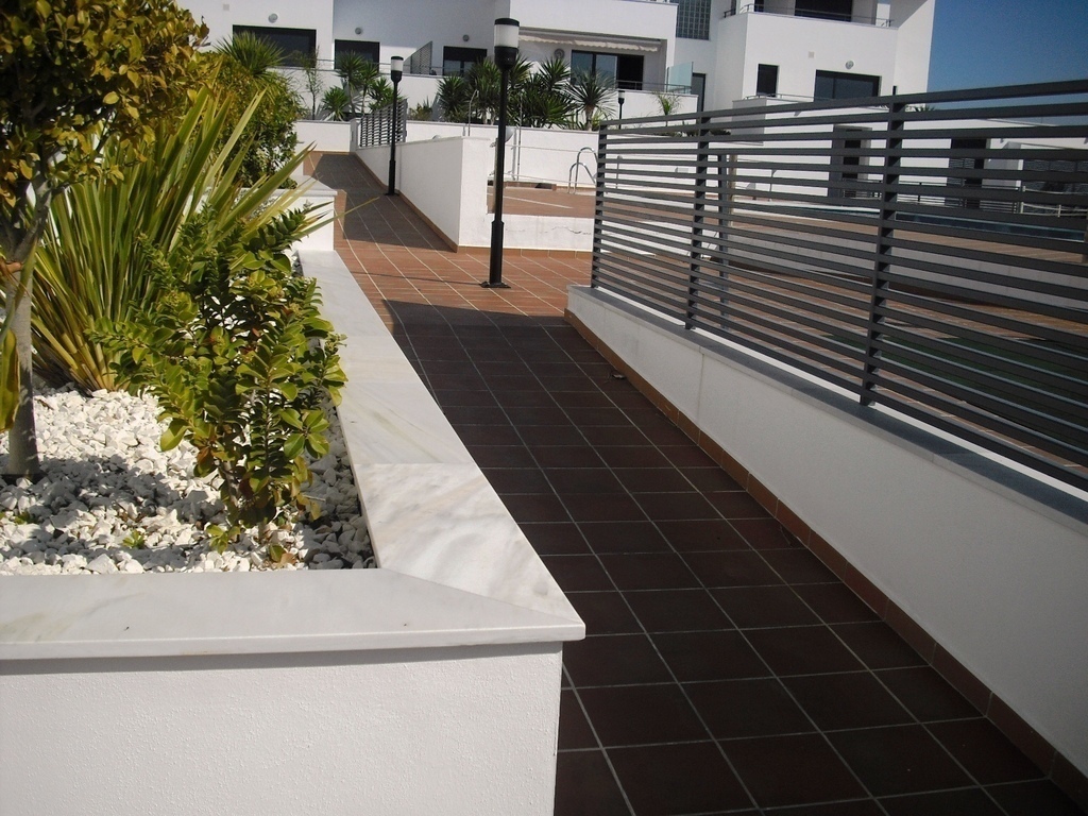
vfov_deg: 37.7
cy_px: 408
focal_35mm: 38
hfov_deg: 49.0
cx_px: 544
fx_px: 1194
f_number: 5.6
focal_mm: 6.2
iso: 64
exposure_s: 1/1000
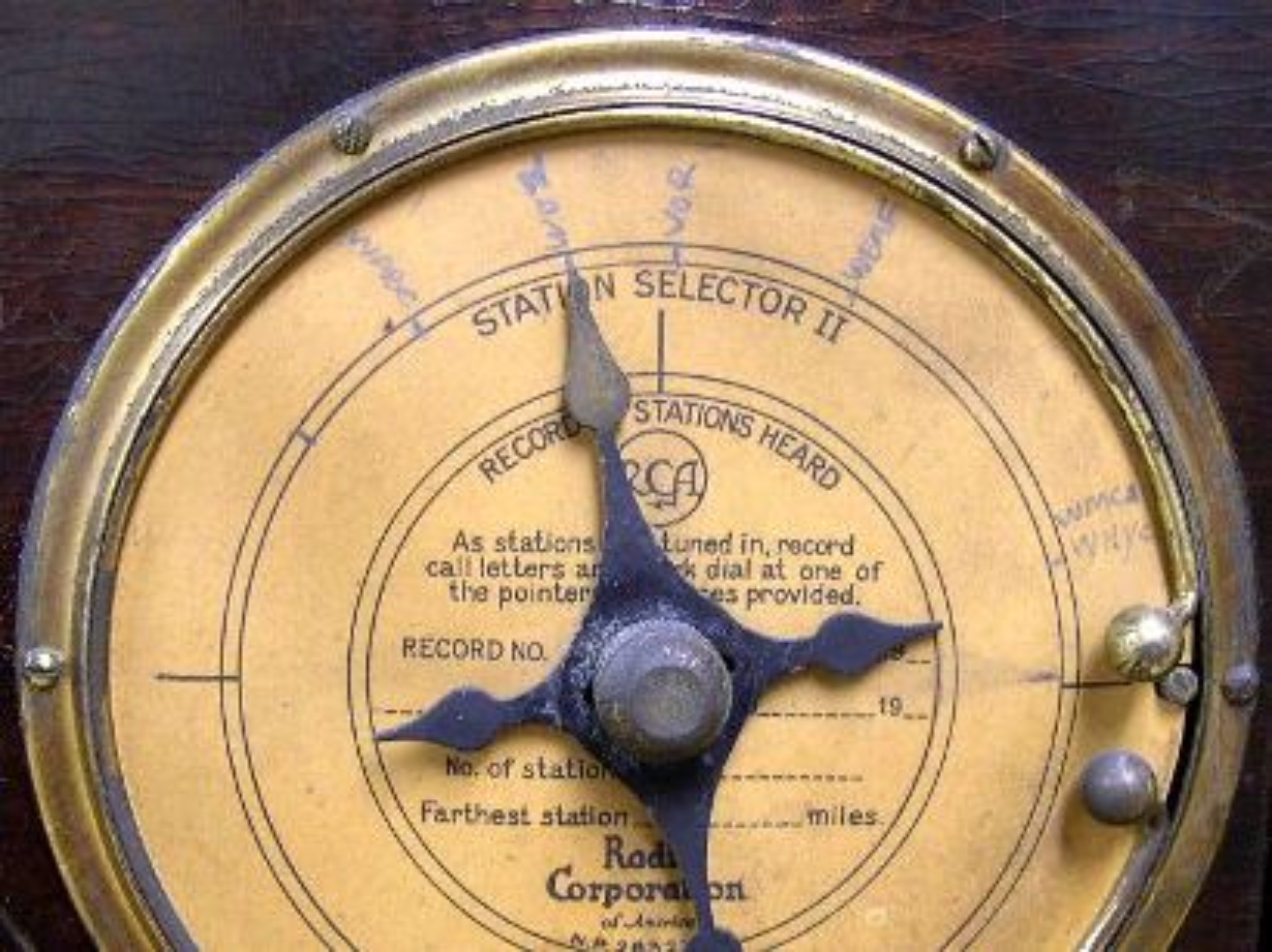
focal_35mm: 38
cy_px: 476
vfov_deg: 37.7
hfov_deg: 49.0
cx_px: 636
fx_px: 1396
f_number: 2.8
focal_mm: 8
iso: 127
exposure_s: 1/4.7
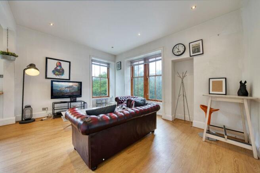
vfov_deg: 85.4
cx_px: 130
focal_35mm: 13
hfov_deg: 108.3
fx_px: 94
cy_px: 86
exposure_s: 1/80
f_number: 4.5
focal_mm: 13
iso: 320
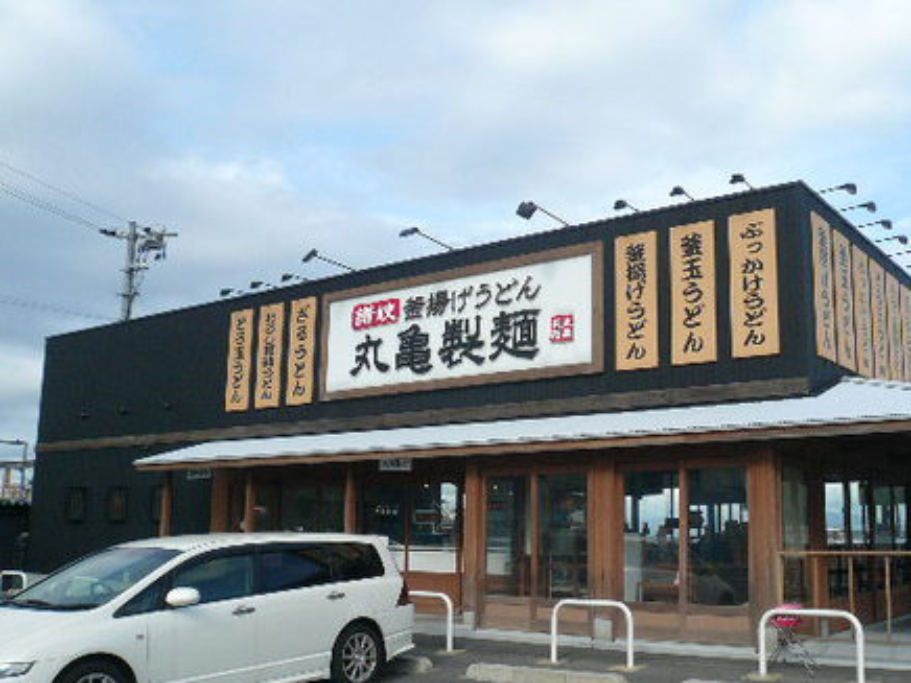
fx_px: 947
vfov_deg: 39.6
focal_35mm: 36
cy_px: 372
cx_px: 533
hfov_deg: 51.1
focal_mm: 4.6
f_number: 8
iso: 100
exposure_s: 1/160
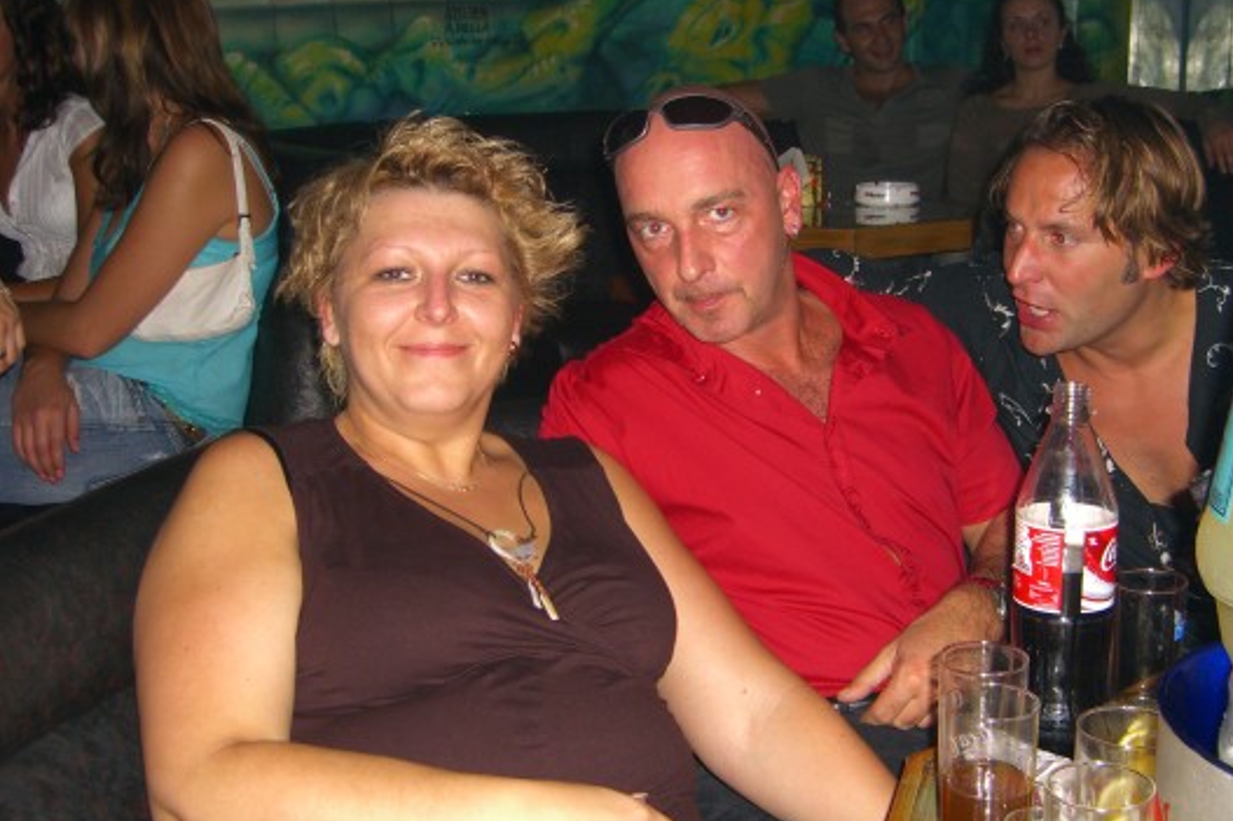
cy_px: 419
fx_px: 1541
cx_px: 697
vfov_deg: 29.8
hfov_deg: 43.5
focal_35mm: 45
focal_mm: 7.9
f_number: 2.8
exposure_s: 1/60
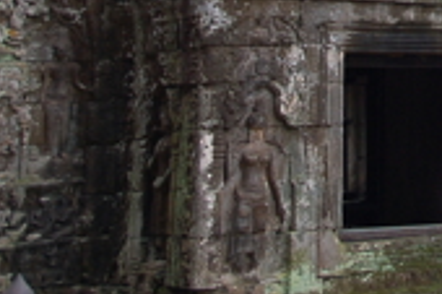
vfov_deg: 9.7
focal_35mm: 136
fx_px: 1668
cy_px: -164
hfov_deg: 14.1
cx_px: 668
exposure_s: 1/80
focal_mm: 28
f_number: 5.6
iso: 200
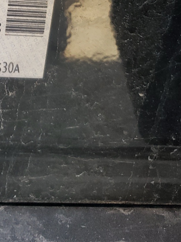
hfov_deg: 17.9
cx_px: -67
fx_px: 530
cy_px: -97
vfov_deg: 22.2
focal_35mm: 76
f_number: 1.5
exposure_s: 1/120
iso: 65
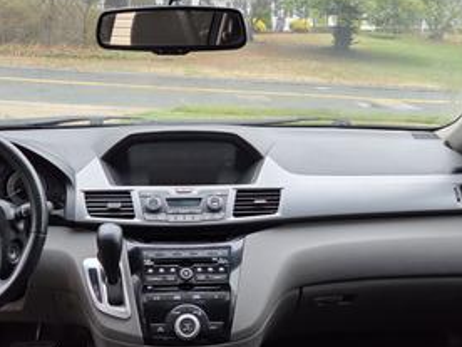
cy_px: 201
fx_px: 561
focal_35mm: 42
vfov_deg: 34.3
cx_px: 204
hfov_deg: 44.7
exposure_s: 1/120
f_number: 1.8
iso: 200
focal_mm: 5.4
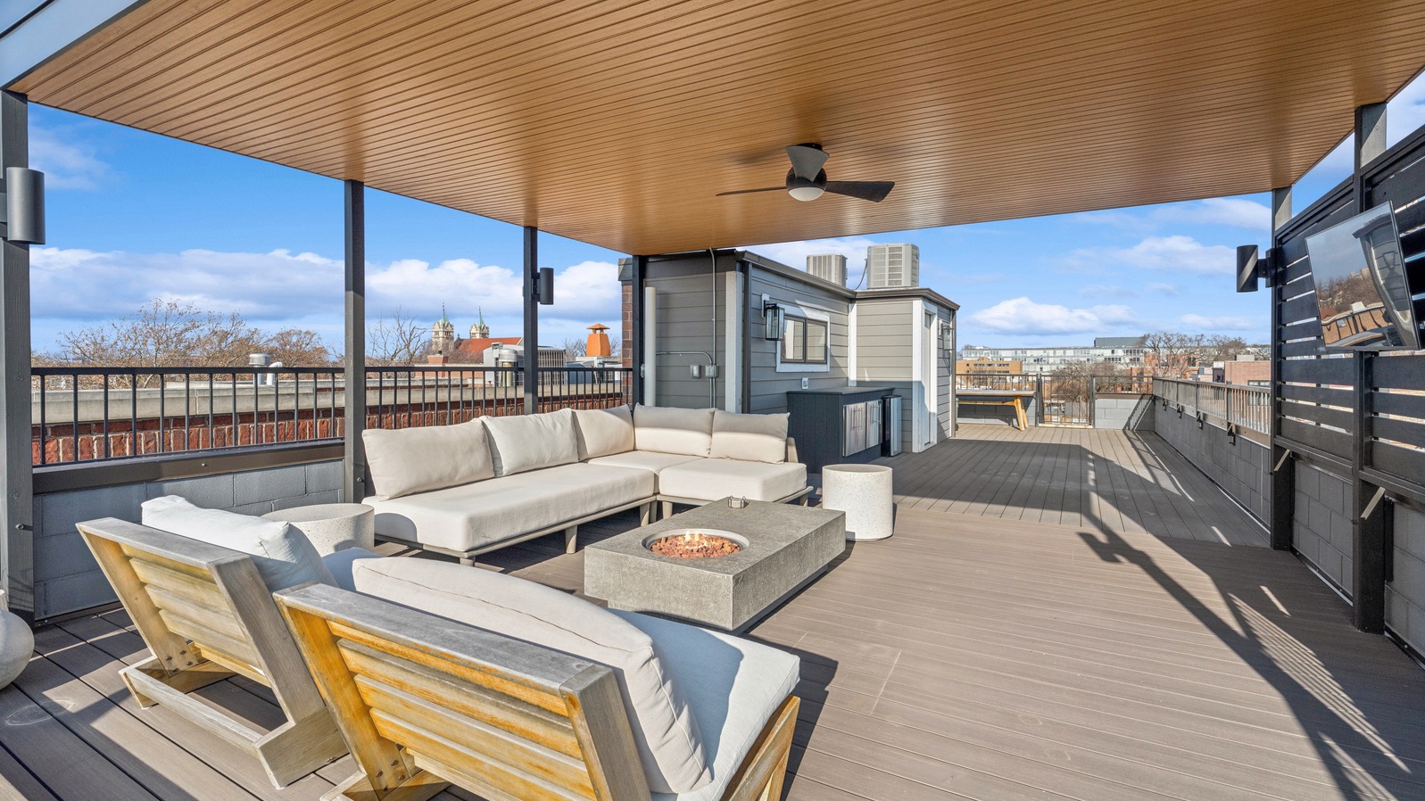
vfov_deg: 63.9
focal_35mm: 17
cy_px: 380
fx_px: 642
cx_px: 707
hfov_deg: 95.9
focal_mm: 16
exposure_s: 1/1000
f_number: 8
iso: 320
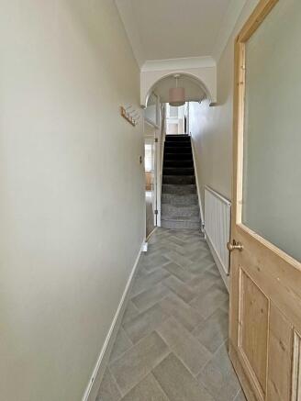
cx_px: 150
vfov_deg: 102.0
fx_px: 162
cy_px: 200
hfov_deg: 85.7
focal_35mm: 14
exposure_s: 1/60
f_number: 2.2
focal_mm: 2.22
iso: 400
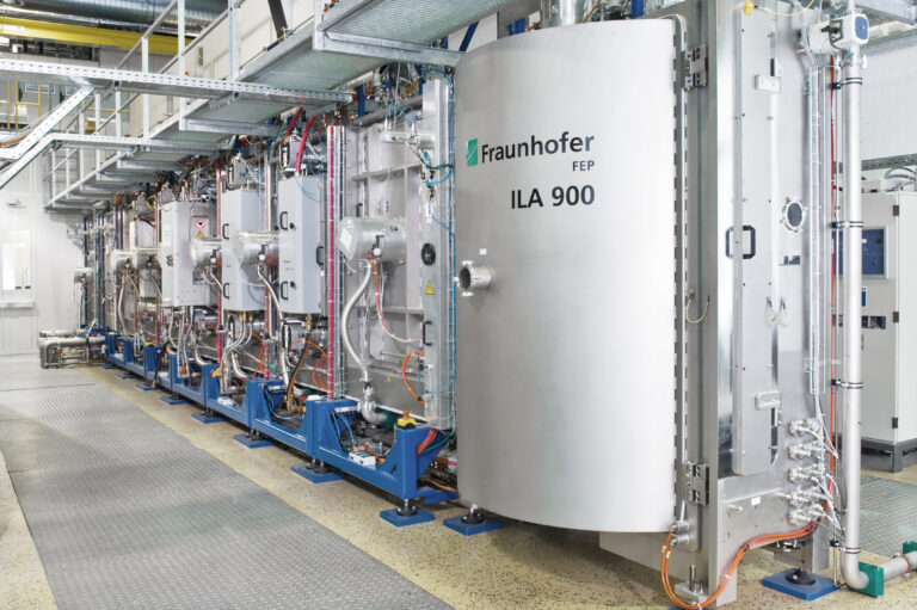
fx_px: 611
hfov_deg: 73.8
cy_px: 305
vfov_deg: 53.1
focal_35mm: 24
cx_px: 458
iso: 100
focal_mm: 24
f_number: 18
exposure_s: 1.6
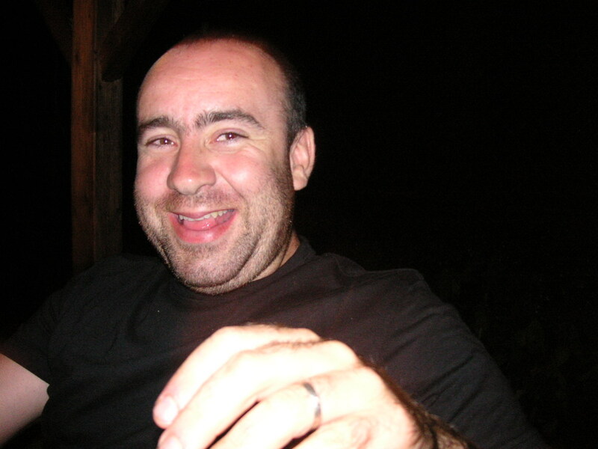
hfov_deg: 50.1
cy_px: 224
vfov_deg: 38.7
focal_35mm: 37
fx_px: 639
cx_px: 299
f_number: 2.8
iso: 160
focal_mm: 6.1
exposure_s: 1/45
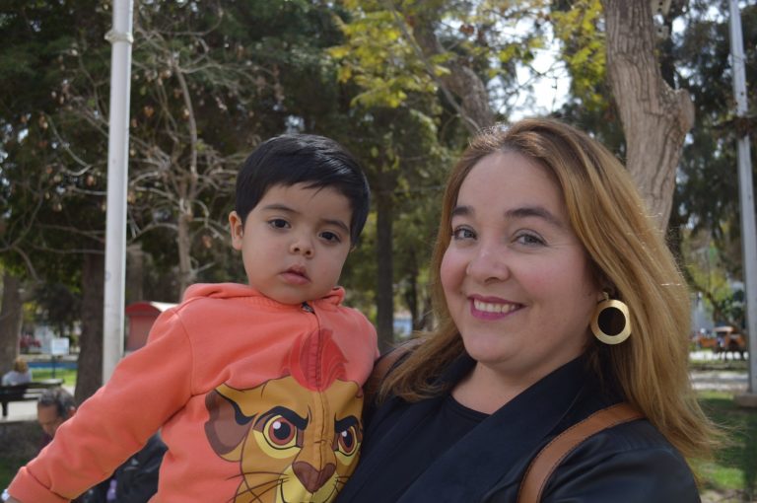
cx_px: 378
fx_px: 756
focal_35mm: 36
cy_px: 252
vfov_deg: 36.8
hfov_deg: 53.2
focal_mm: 24
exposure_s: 1/400
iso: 100
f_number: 4
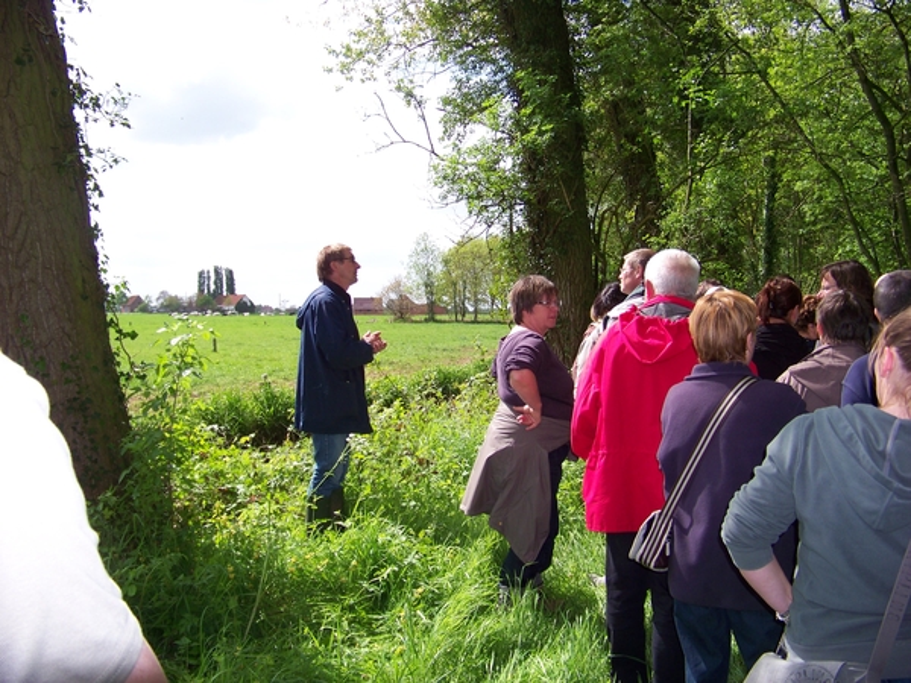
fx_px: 947
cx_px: 456
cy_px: 342
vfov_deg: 39.7
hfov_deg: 51.4
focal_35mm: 36
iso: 64
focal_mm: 5.85
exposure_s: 1/500
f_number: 2.8
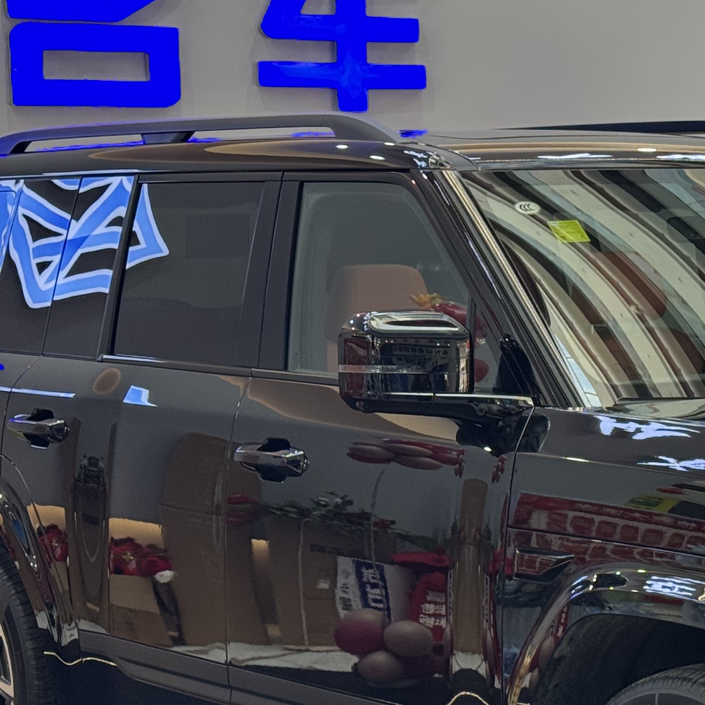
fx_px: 2604
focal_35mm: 113
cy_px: 426
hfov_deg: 15.1
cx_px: 745
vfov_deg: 15.4
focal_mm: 6.76
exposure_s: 1/50
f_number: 1.78
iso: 64
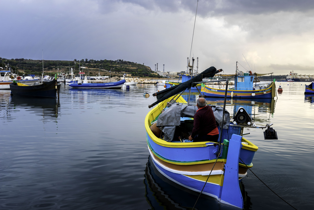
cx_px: 157
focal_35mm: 35
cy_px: 105
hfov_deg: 54.4
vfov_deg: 37.9
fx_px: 305
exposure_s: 1/80
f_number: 4.5
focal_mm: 35
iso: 64
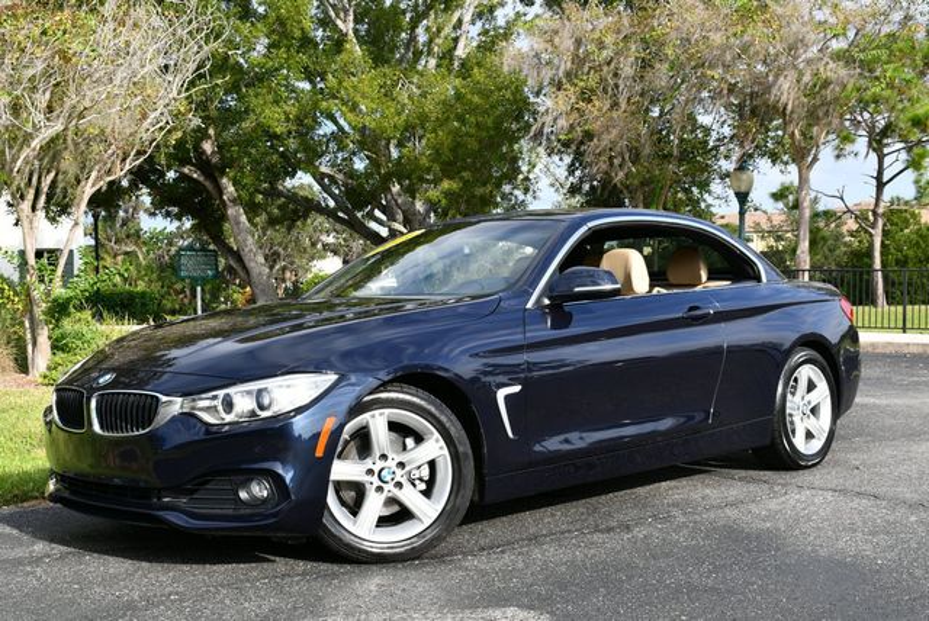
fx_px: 1240
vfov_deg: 28.1
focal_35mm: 48
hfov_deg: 41.1
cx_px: 464
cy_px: 310
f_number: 8
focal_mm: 24
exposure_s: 1/250
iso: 160
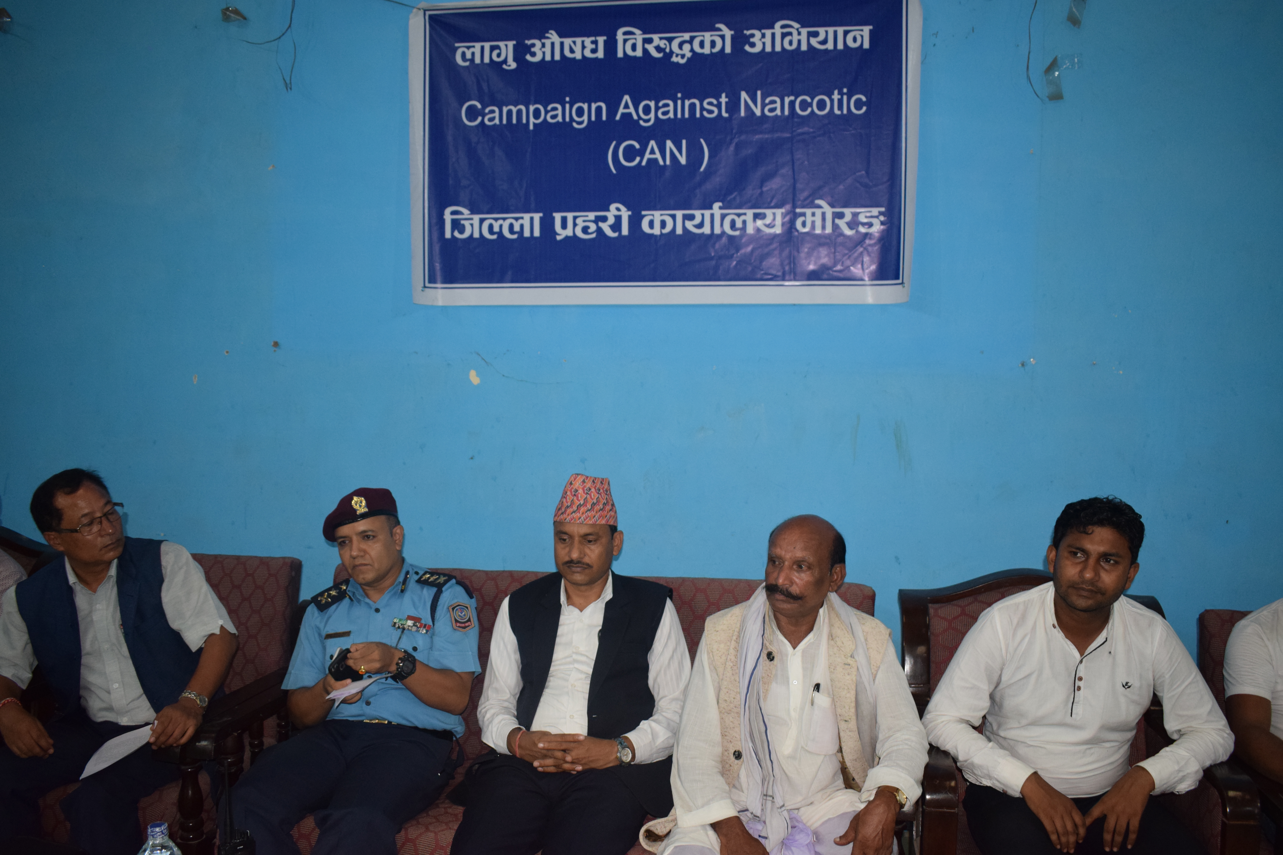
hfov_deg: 59.5
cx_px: 642
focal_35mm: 32
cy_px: 428
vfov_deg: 41.7
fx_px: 1123
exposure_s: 1/60
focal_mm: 21
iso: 900
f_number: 3.8
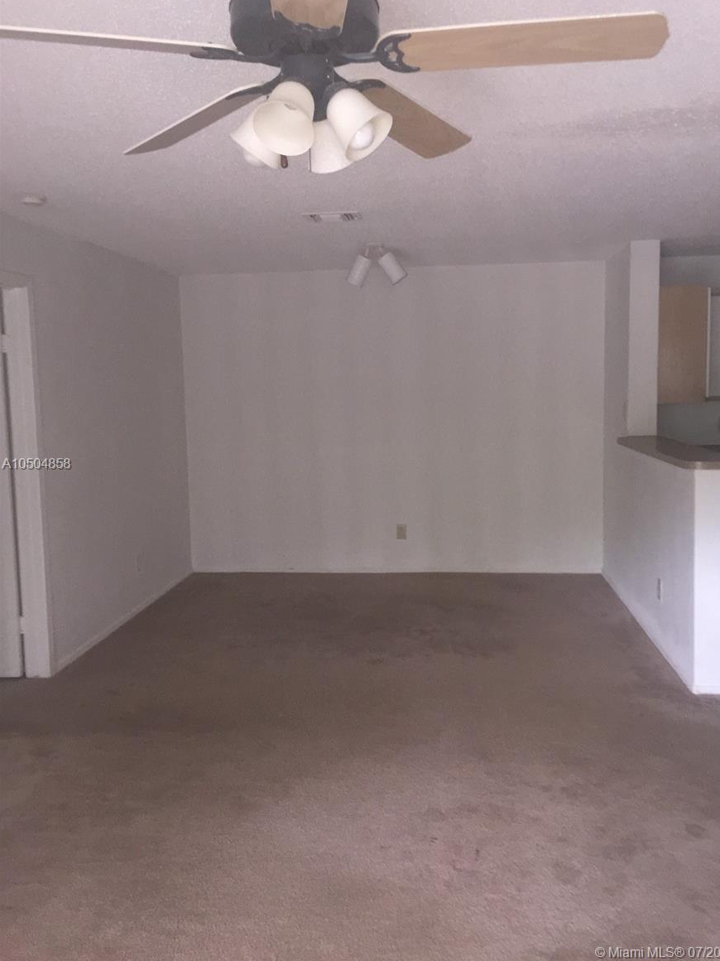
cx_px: 372
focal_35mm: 30
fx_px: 832
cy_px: 466
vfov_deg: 60.0
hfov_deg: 46.8
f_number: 2.2
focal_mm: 4.15
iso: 125
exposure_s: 1/30
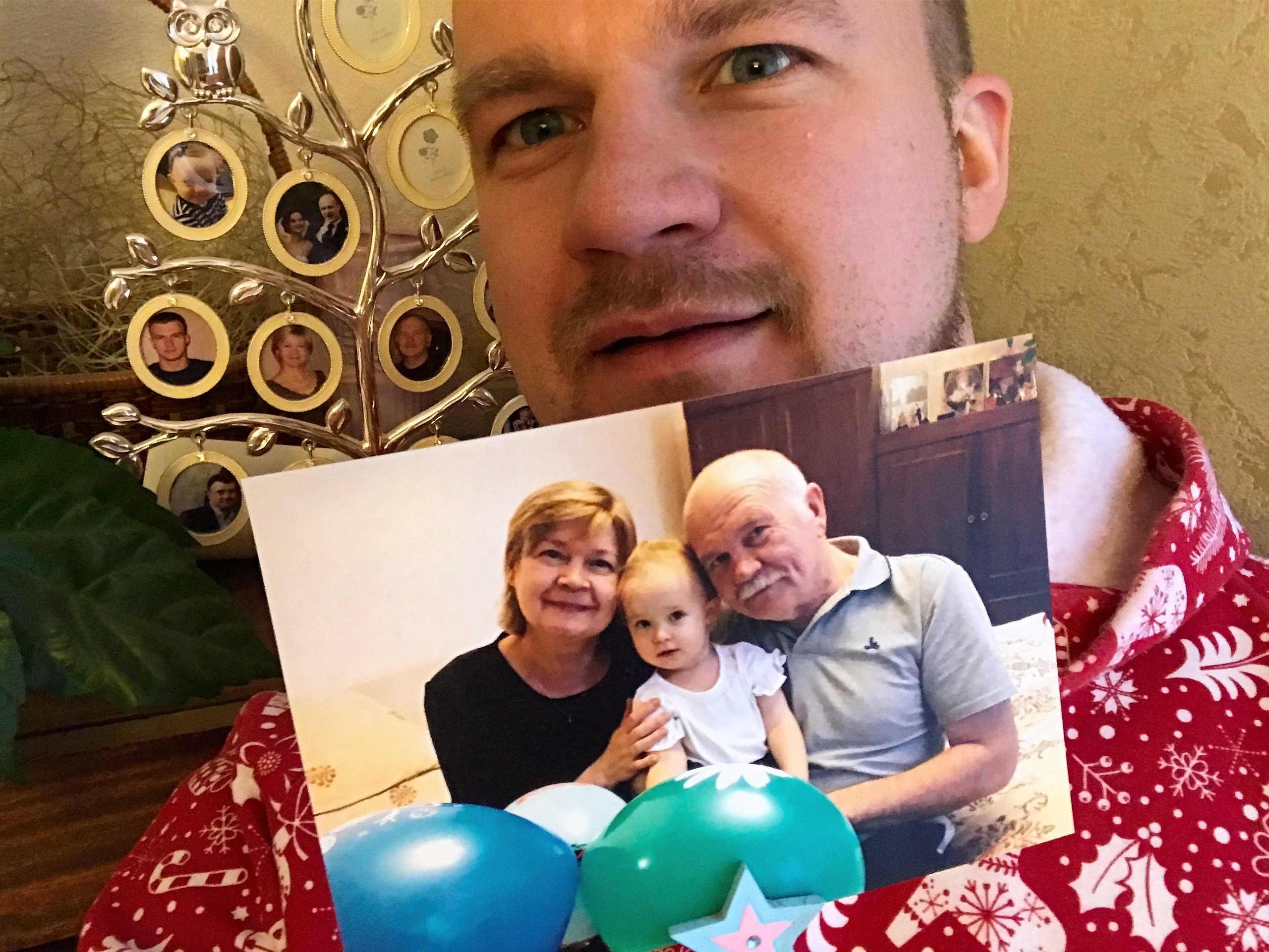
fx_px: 1173
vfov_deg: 44.2
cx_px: 634
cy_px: 476
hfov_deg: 56.8
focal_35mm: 32
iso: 250
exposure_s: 1/17
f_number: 2.2
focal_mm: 2.87
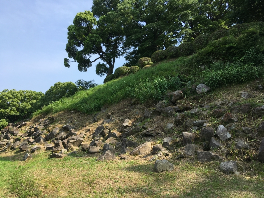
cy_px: 99
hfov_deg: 61.7
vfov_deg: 48.2
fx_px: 221
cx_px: 132
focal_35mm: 29
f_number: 2.2
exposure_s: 1/836
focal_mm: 4.15
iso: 25
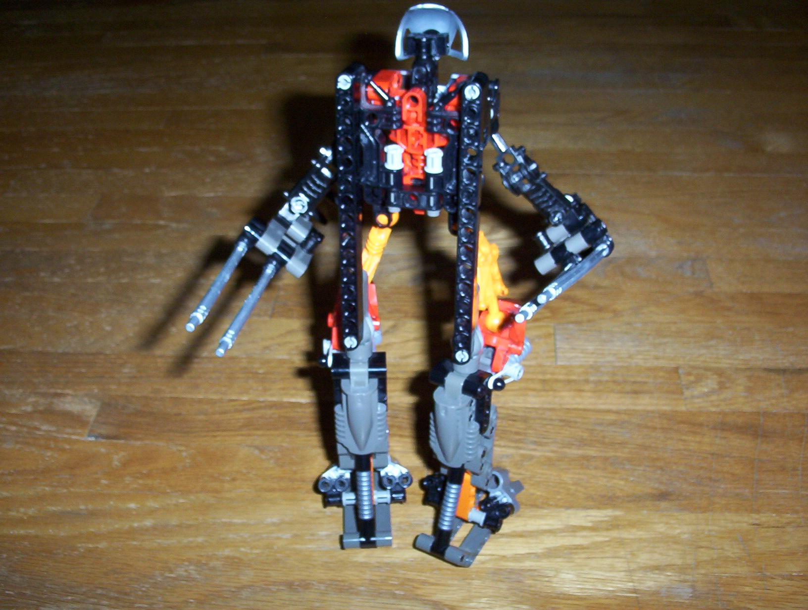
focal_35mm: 39
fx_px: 912
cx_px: 404
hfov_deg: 47.8
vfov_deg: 37.0
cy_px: 305
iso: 140
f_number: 4.5
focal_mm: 6
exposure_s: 1/30
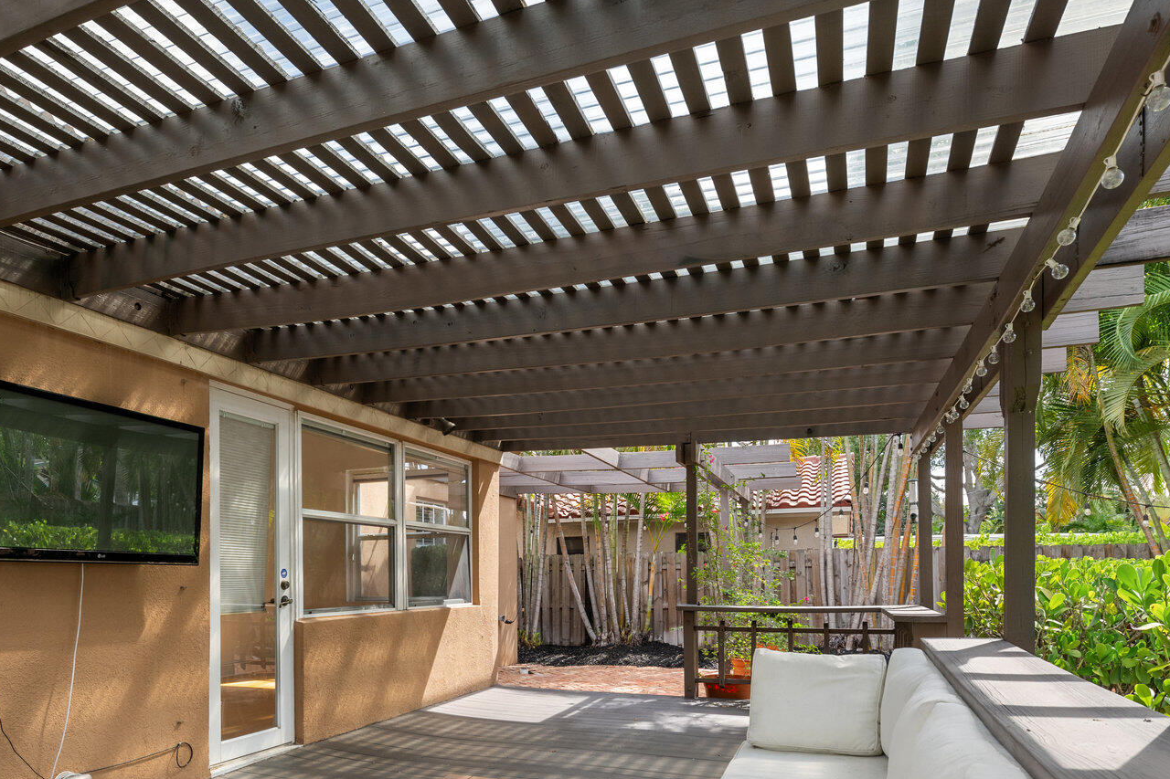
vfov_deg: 51.2
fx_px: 780
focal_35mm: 24
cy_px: 568
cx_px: 487
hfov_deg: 73.2
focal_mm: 16
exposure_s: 1/100
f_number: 7.1
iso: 250
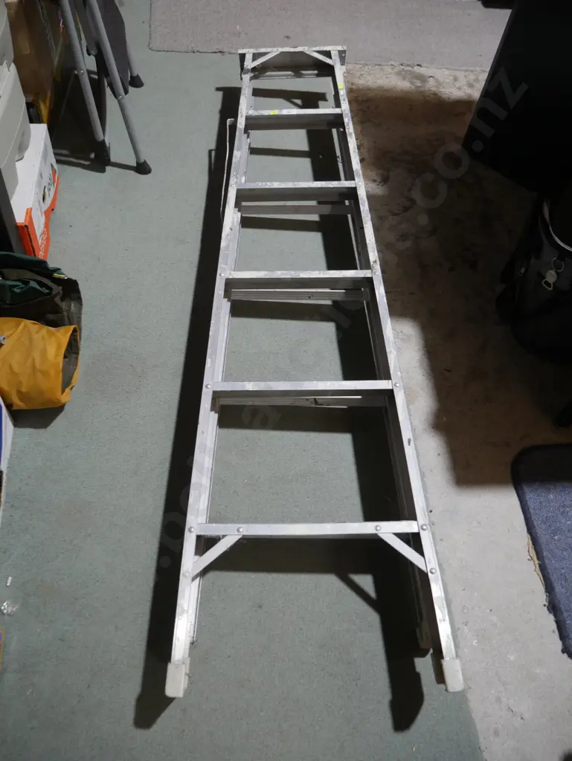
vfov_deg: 59.9
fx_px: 660
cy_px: 380
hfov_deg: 46.8
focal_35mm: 30
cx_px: 286
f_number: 3.6
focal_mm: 15
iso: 320
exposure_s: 1/60
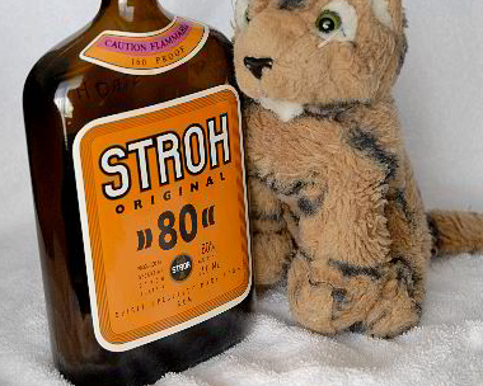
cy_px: 113
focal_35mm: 98
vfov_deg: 15.7
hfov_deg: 19.6
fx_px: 1401
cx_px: 239
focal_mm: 44
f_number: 5
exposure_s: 1/50
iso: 400
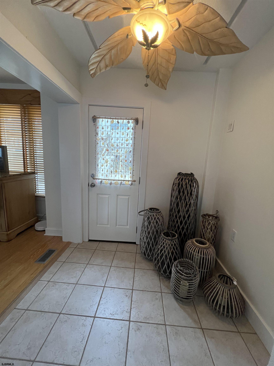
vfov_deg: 106.2
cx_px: 137
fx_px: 137
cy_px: 183
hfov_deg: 89.9
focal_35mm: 13
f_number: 1.8
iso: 160
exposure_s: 1/120
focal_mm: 1.57
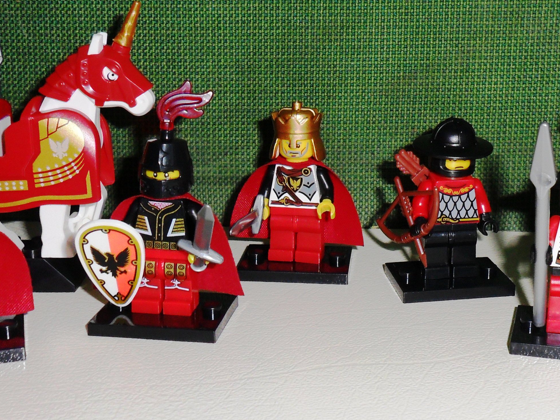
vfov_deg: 26.4
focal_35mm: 55
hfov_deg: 34.6
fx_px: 890
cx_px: 380
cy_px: 147
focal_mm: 4.9
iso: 100
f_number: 8.9
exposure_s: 1/45
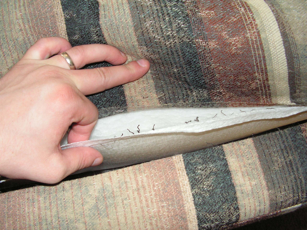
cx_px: 154
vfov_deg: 39.7
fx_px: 319
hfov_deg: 51.4
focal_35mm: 36
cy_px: 115
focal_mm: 6
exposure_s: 1/40
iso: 160
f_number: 3.2
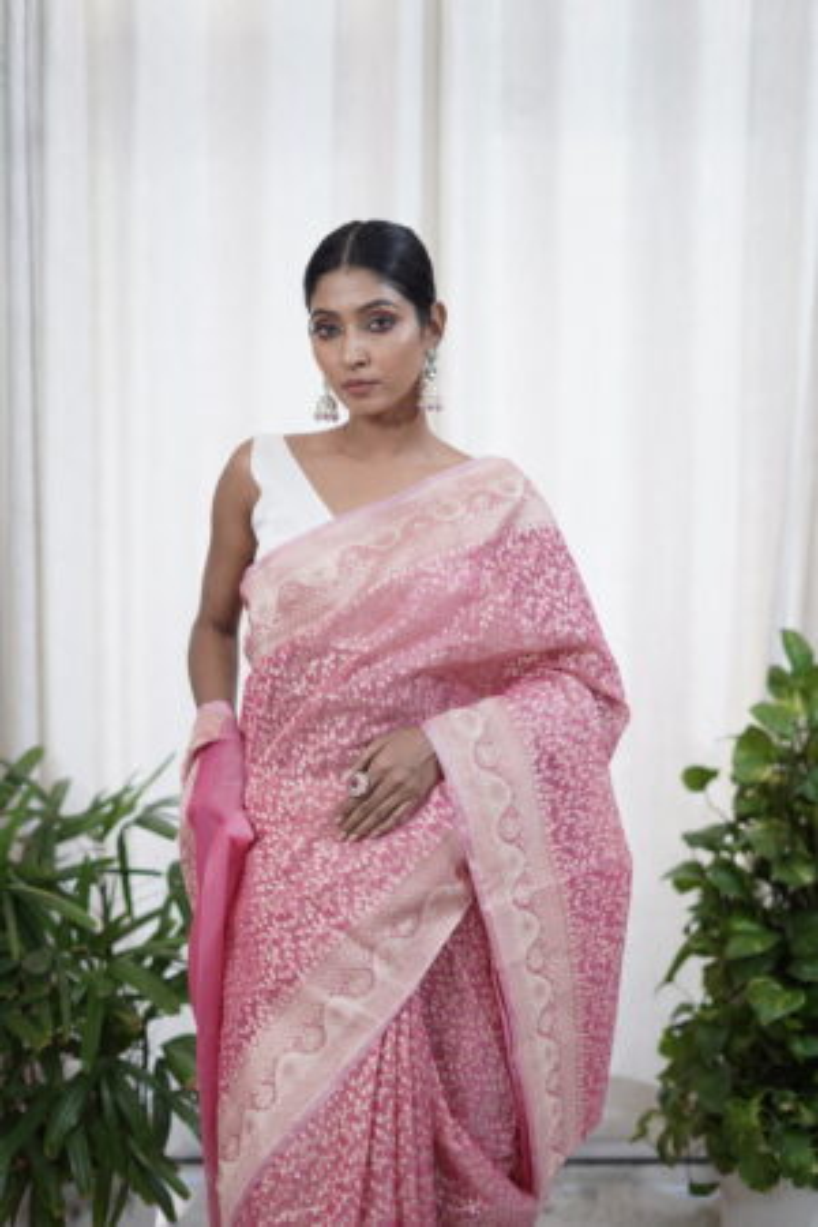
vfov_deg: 39.6
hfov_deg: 27.0
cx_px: 409
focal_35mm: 50
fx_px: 1704
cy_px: 614
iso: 250
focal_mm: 50
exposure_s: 1/100
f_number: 2
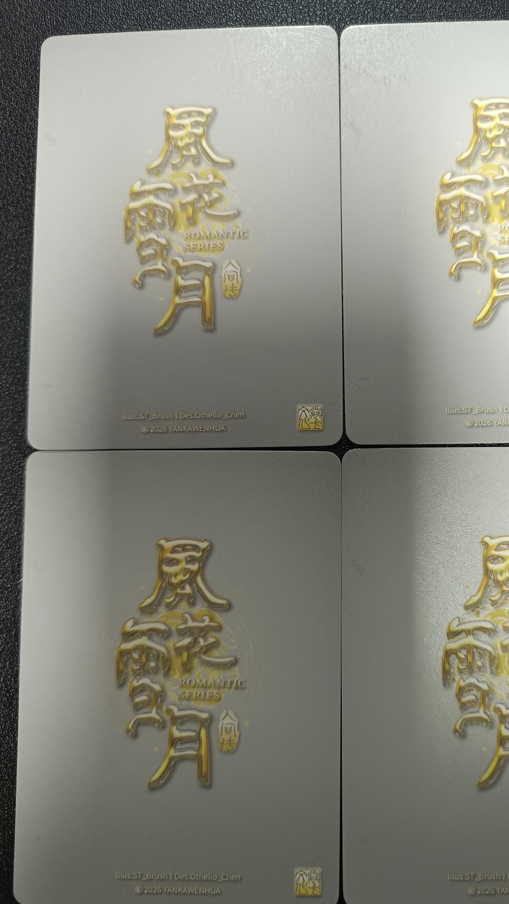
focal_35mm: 27
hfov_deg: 42.3
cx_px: 345
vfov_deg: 69.9
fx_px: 648
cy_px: 454
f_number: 1.7
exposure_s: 1/50
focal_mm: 5.31
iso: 553
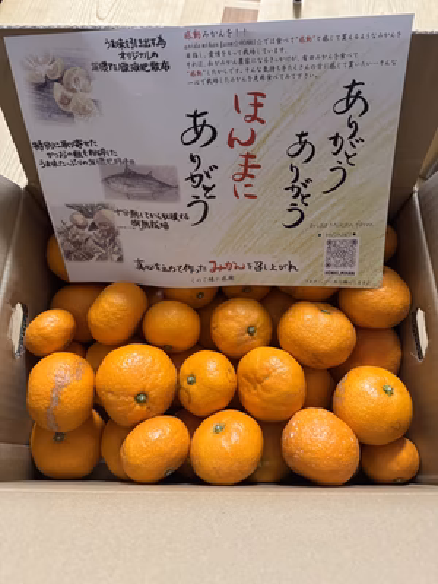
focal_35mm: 24
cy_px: 292
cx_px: 219
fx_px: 405
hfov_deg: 56.8
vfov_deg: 71.6
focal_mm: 6.76
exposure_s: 1/59
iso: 640
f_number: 1.78
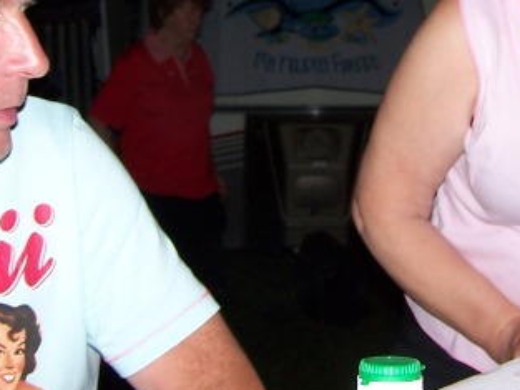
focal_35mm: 97
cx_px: 404
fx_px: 1458
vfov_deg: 15.1
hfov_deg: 20.0
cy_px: 46
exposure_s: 1/60
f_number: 2.8
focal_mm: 6.3
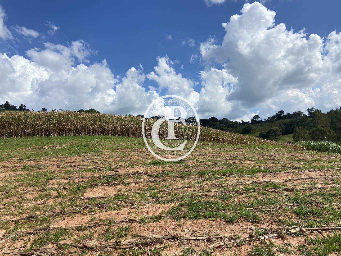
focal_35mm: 26
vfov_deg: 53.1
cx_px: 170
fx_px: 256
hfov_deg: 67.3
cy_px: 128
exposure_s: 1/5495
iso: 32
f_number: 1.8
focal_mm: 4.25
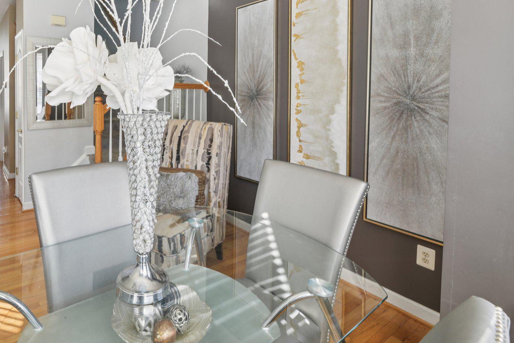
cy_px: 100
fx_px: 300
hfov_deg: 77.5
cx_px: 156
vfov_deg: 57.5
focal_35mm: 21
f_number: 8
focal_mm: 14
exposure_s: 1/20
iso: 100
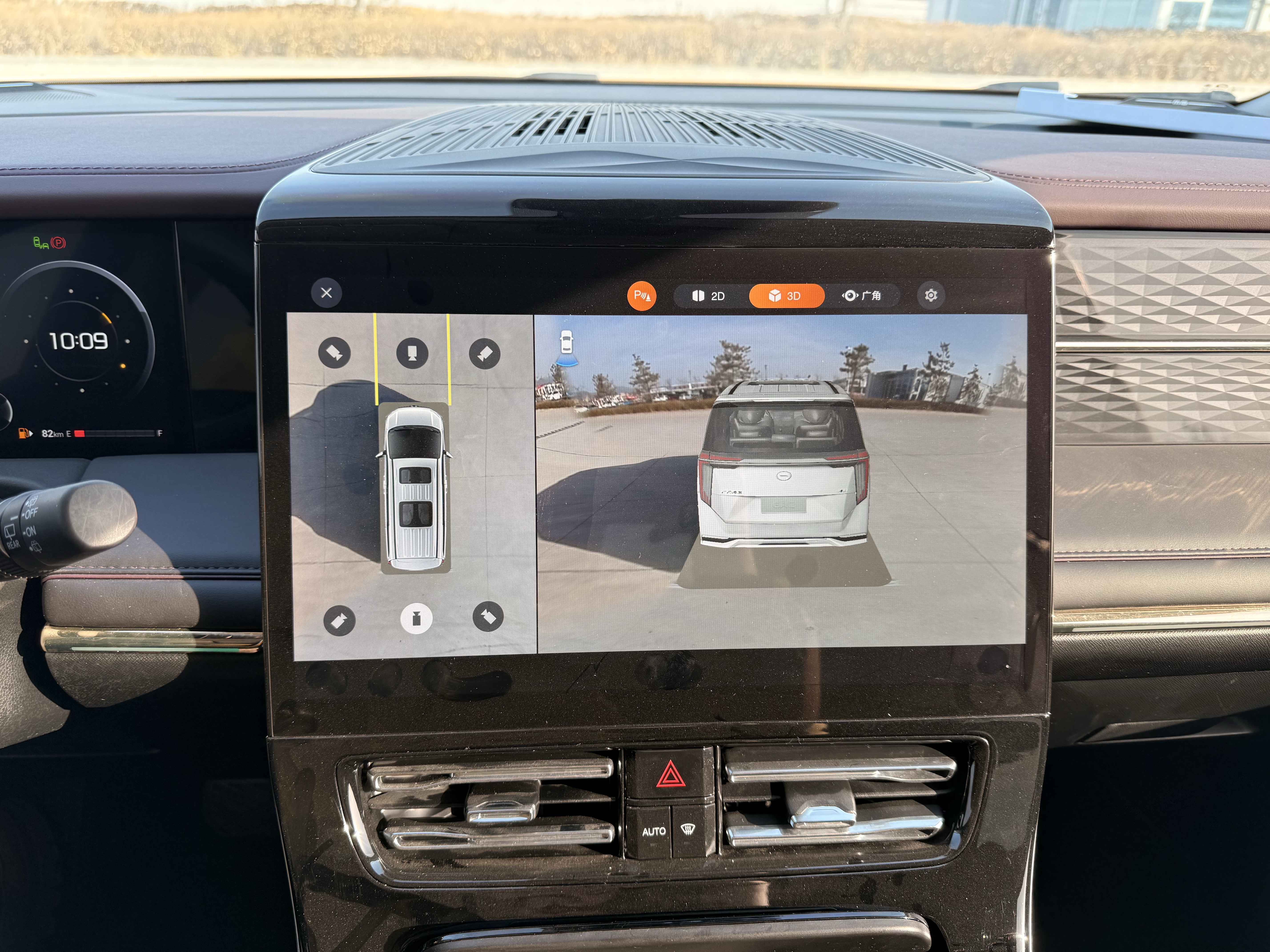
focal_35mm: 24
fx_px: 881
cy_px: 476
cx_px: 635
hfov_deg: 71.6
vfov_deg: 56.8
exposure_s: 1/262
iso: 80
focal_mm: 6.76
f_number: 1.78
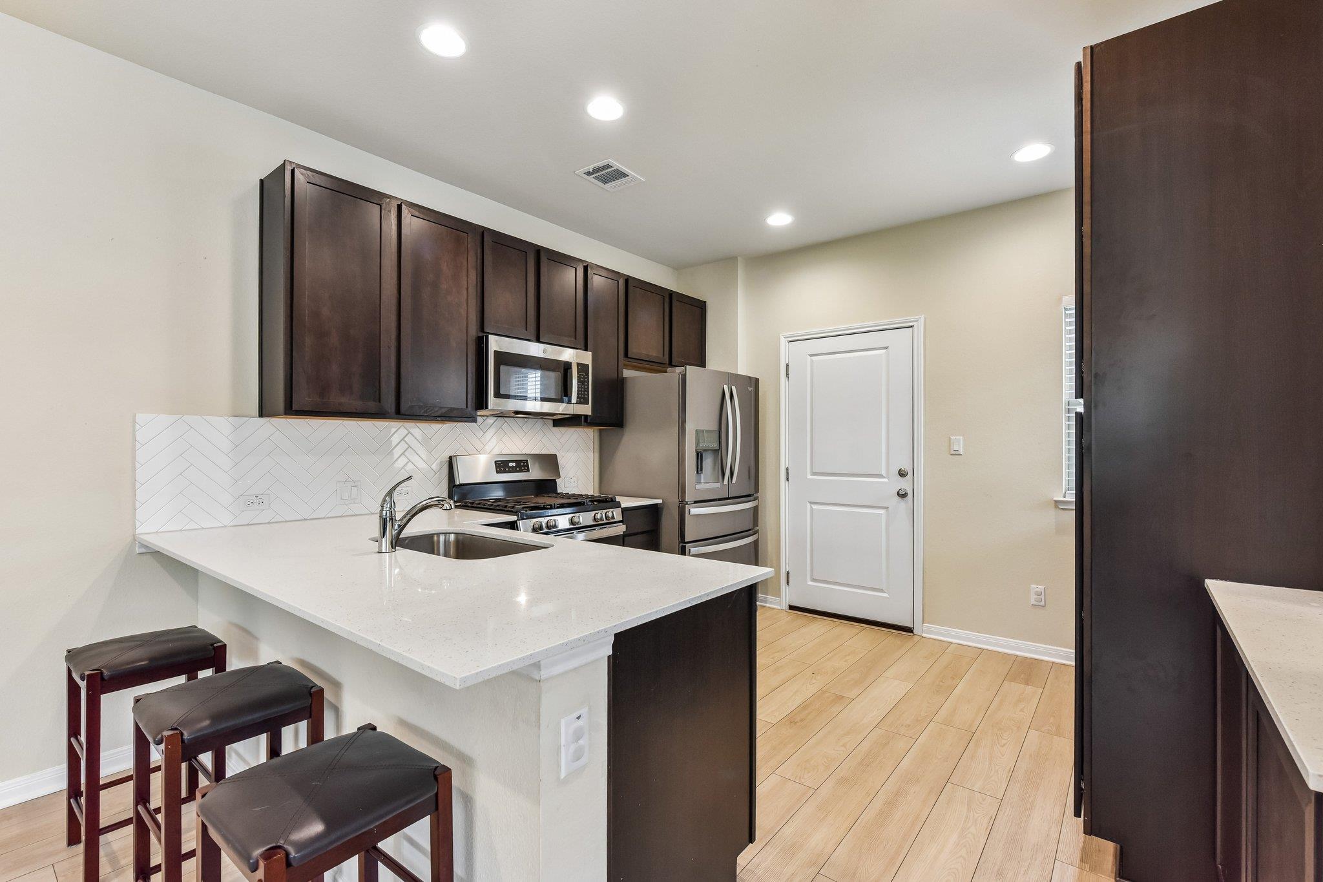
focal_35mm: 16
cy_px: 441
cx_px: 662
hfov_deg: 96.7
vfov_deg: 73.7
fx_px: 588
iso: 640
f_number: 8
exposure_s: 1/15
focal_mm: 16
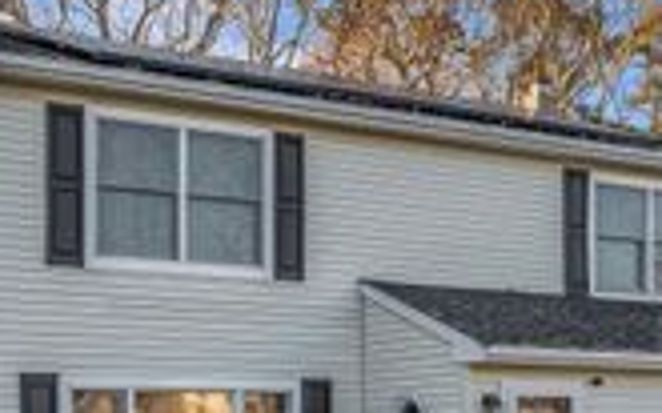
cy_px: 433
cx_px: 445
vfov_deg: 16.5
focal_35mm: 77
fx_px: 1389
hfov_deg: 26.6
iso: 160
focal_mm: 12.29
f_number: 2.8
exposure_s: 1/500
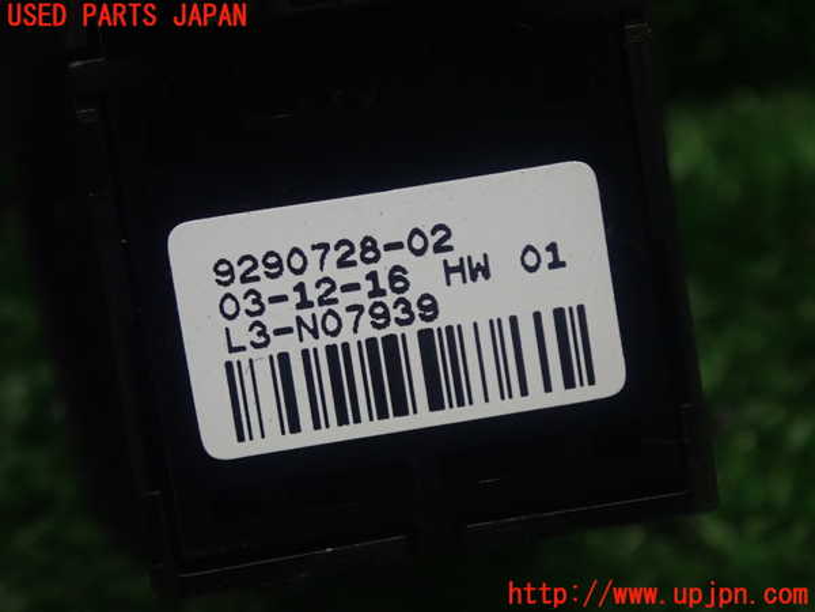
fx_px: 2354
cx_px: 408
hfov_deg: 19.6
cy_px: 306
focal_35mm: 100
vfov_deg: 14.8
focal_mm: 18
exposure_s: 1/80
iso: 800
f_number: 4.9
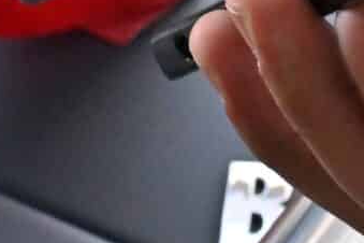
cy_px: -636
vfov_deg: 5.6
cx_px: 227
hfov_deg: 9.4
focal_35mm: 219
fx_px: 2214
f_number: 9
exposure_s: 1/250
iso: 2500
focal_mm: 29
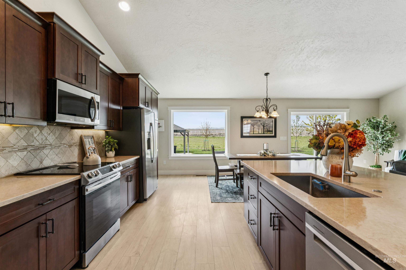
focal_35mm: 16
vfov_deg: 72.1
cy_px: 135
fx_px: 186
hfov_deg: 95.0
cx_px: 203
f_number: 13
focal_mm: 16.5
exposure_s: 1/30
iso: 400
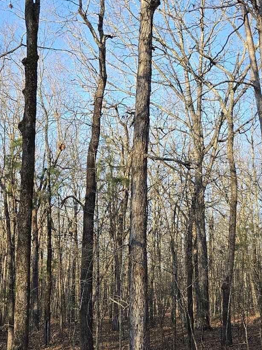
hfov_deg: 22.4
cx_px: 75
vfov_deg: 29.8
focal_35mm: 65
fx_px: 656
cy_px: 145
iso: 80
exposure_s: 1/1013
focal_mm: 5.4
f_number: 1.8
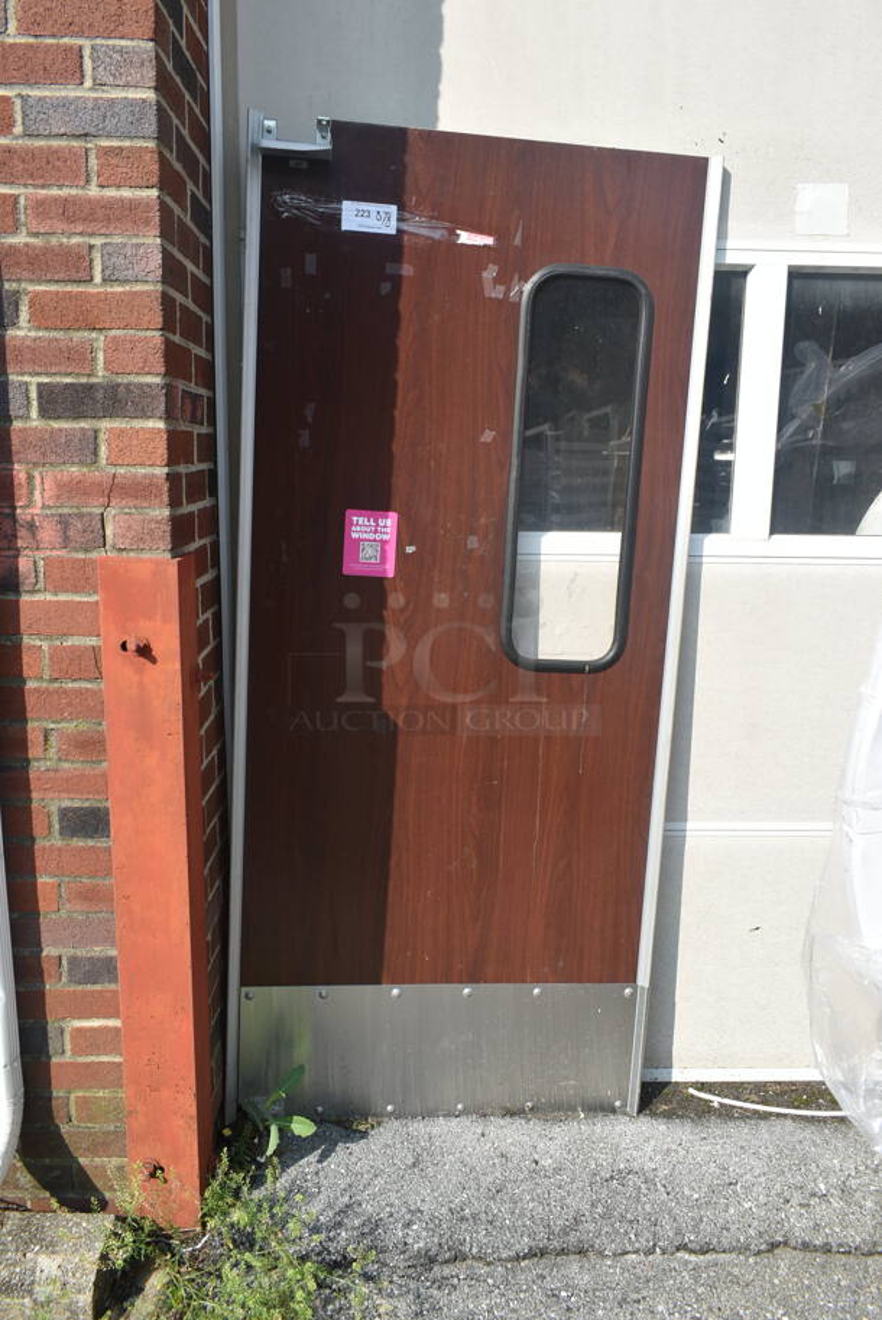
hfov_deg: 48.0
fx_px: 991
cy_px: 660
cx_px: 441
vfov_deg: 67.3
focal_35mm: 27
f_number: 8
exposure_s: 1/160
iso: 100
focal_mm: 18
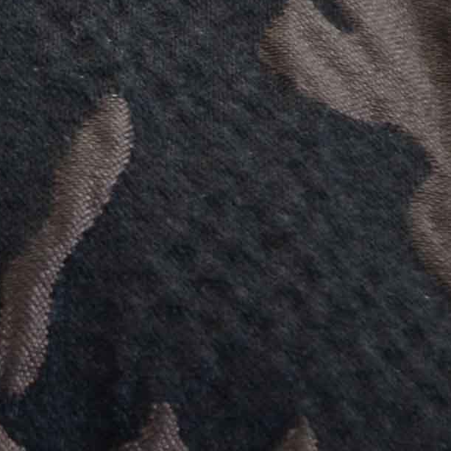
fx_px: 15837
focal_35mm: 1074
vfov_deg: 1.6
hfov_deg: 1.6
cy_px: 98
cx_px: -1176
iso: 200
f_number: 8
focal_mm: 105
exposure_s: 1/160
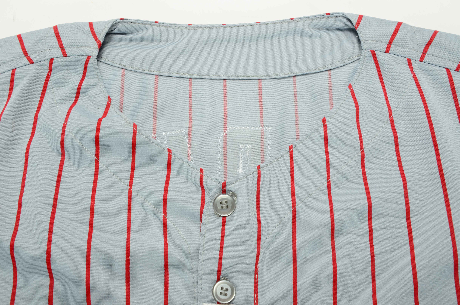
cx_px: 230
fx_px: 669
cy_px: 152
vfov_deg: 25.6
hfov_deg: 37.9
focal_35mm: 52
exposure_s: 1/160
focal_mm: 35
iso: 200
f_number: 16
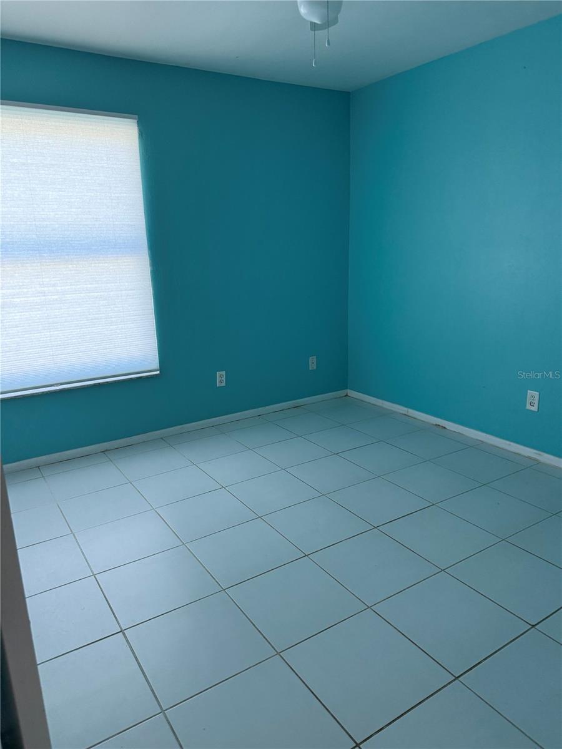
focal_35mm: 24
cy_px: 374
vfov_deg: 71.6
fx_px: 520
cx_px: 281
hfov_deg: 56.8
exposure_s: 1/121
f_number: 1.78
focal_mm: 6.76
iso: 200
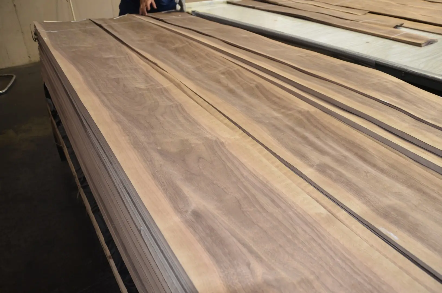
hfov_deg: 67.5
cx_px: 221
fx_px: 331
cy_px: 146
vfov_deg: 47.7
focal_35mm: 27
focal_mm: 18
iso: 400
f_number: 3.5
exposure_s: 1/60
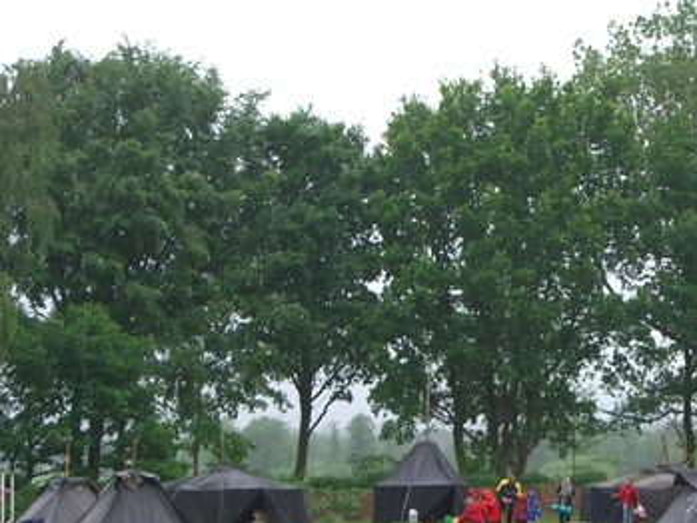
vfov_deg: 12.6
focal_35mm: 117
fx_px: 2357
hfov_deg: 16.7
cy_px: 415
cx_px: 567
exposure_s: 1/160
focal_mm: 14.2
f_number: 4
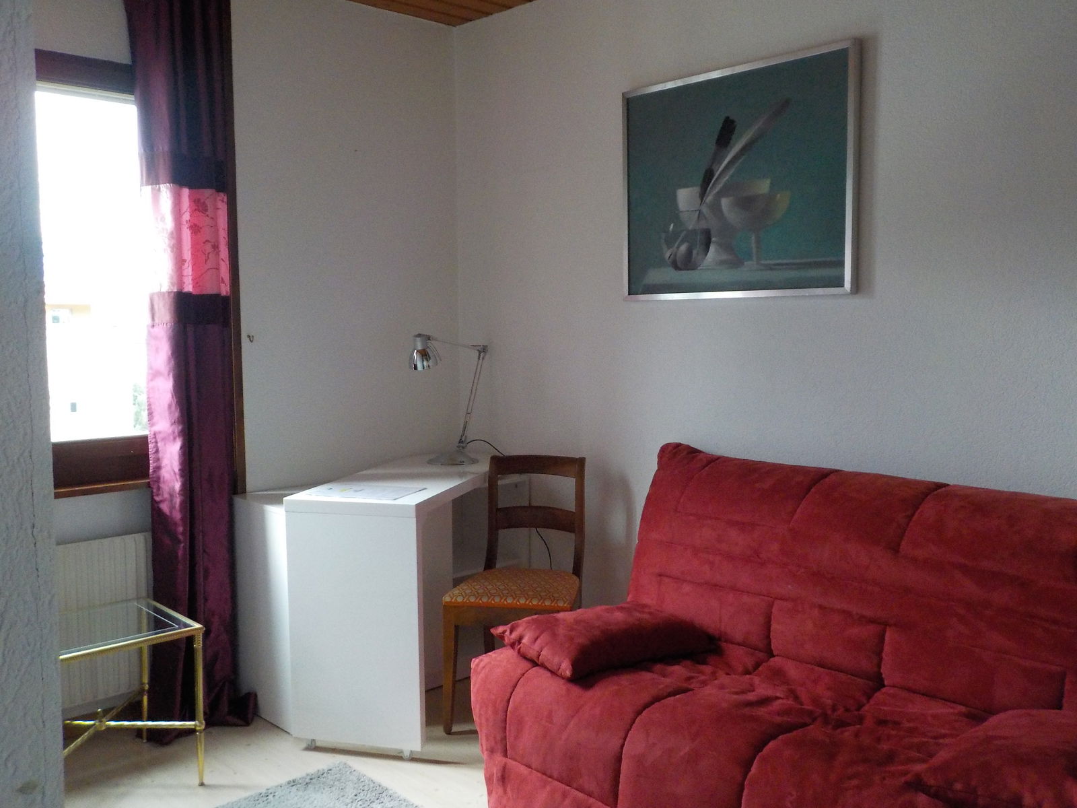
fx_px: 933
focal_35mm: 30
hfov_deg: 60.0
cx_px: 538
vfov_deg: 46.8
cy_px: 404
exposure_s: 1/25
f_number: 3.3
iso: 400
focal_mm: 4.1
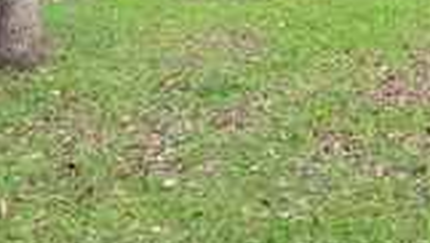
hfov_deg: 26.6
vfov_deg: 15.4
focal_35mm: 70
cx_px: 522
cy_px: -162
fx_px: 799
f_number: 1.78
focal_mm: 6.76
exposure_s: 1/1522
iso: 100
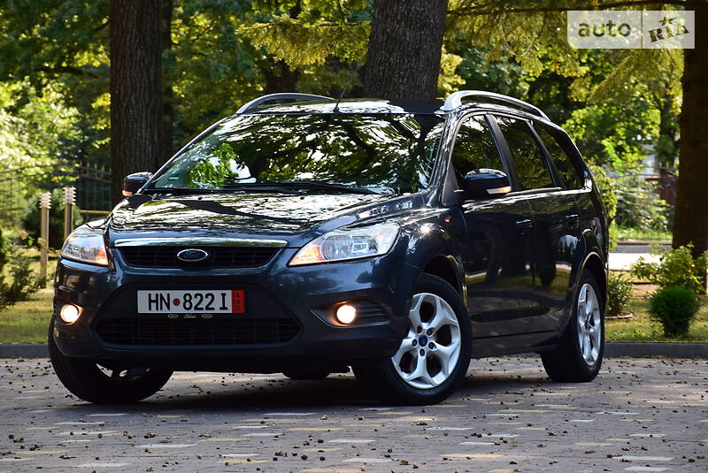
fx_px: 3307
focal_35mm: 168
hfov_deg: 12.2
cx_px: 354
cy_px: 236
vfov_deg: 8.2
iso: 400
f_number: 9
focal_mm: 112
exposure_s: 1/100
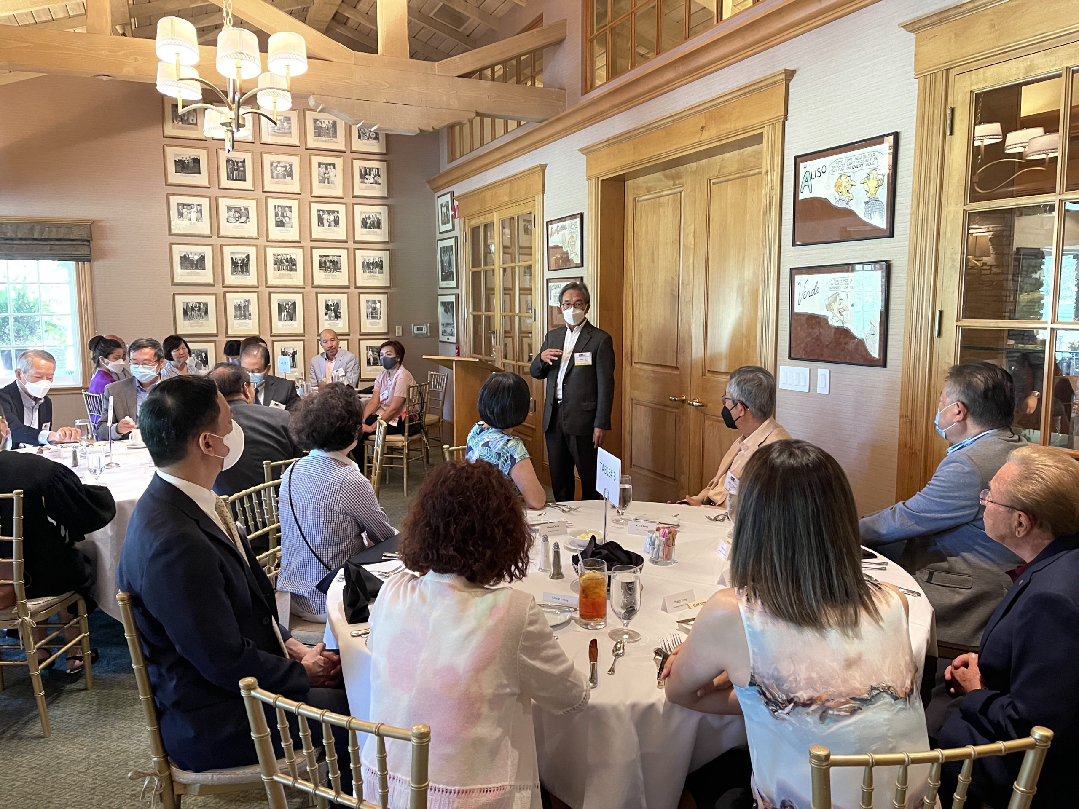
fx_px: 810
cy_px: 404
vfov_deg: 53.1
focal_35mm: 26
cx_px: 540
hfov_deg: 67.3
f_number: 1.6
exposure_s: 1/60
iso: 500
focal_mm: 5.1
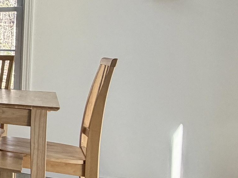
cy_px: 60
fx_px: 392
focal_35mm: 57
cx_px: -219
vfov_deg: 25.5
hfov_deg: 20.2
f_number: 2.2
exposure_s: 1/121
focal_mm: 2.22
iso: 200
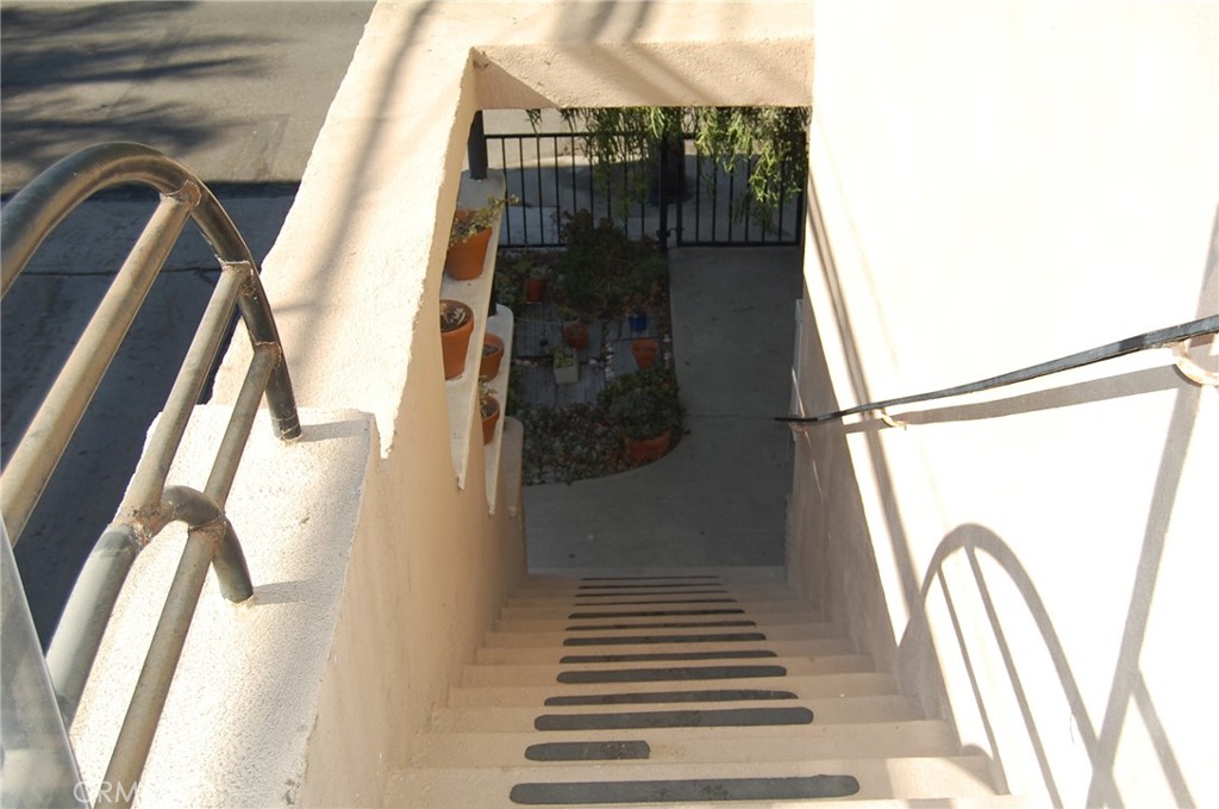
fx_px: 1420
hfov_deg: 46.5
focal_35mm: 42
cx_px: 610
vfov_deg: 31.8
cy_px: 404
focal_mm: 28
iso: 200
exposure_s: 1/500
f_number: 5.6
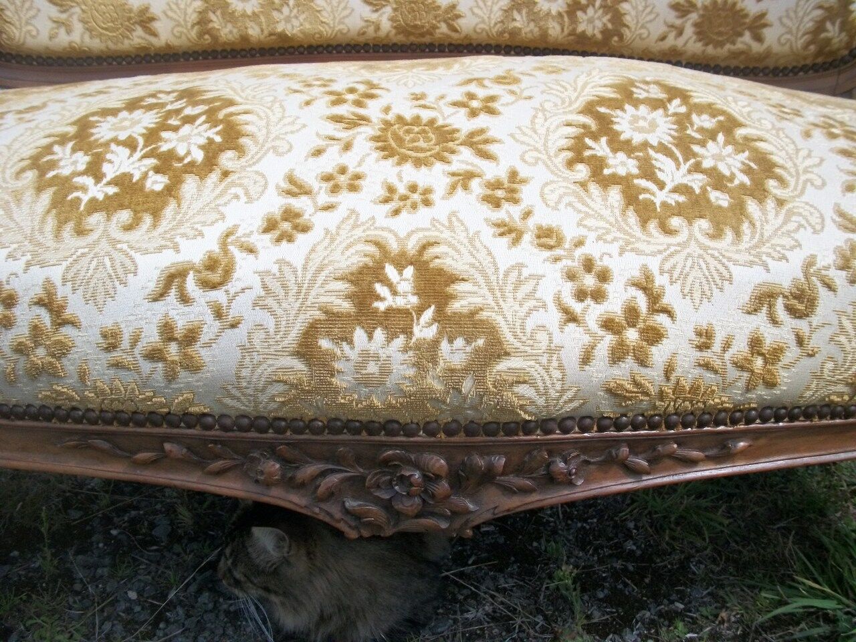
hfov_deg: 56.8
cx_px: 428
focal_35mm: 32
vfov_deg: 44.2
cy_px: 321
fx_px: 791
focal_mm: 5.7
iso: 200
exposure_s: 1/400
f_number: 8.8
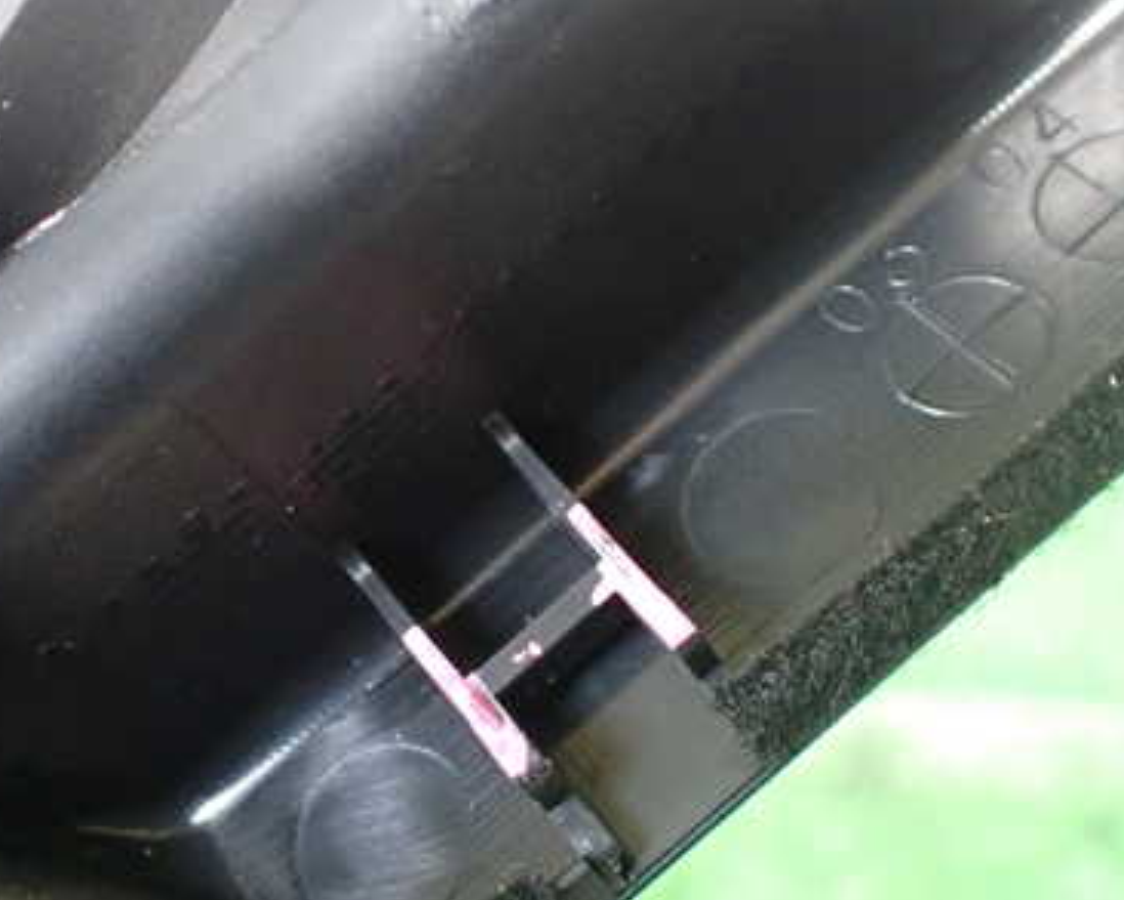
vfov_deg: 31.2
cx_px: 531
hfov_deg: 38.8
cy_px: 608
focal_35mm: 48
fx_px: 1597
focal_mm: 5.4
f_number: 2.3
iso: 800
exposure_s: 1/100
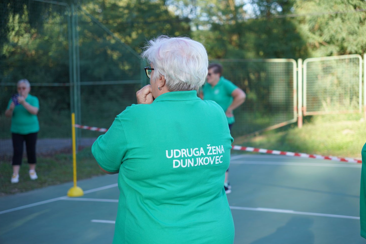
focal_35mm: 76
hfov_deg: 26.6
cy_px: 123
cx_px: 182
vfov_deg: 18.0
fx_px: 773
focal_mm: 50
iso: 100
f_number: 2.8
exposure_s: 1/250
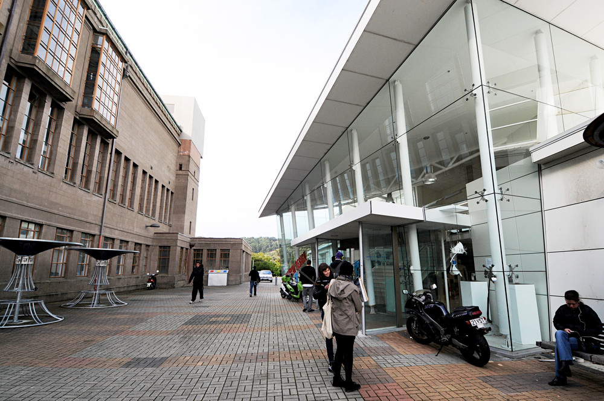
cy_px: 200
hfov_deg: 90.1
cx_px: 302
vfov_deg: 67.2
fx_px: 302
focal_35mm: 18
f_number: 9
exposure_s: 1/250
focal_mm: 12
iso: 320
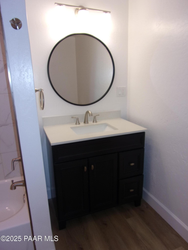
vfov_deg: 71.6
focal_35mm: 24
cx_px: 94
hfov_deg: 56.8
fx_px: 174
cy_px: 125
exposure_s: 1/34
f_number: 3.3
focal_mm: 4.3
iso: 80
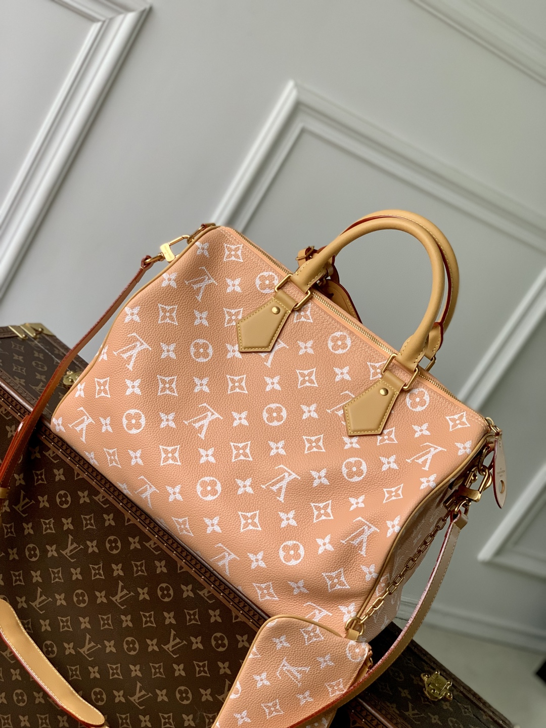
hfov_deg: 28.0
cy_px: 364
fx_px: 1094
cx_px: 273
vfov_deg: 36.8
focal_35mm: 52
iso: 125
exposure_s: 1/114
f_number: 2.4
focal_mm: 6
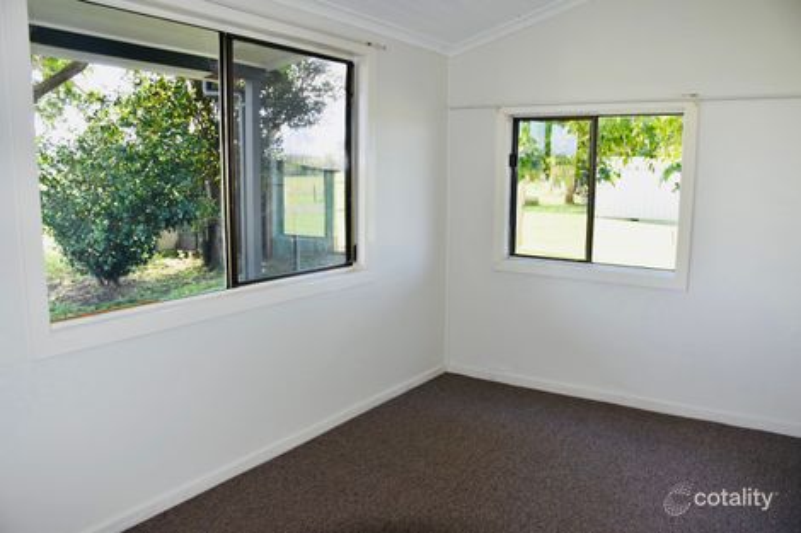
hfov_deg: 67.4
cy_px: 266
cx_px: 400
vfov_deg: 47.9
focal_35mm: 27
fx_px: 601
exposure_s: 1/125
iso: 320
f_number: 5.6
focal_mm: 18
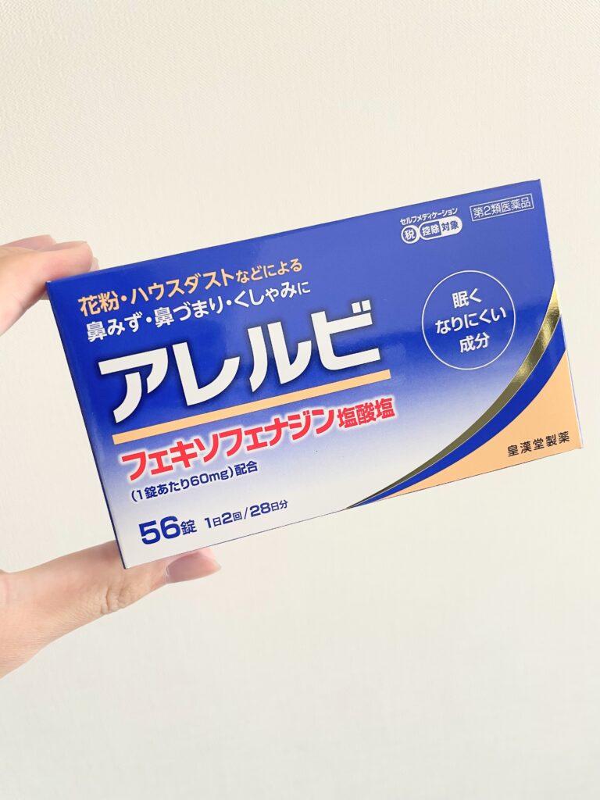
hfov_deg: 53.1
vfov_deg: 67.3
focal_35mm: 26
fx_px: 601
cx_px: 300
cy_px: 400
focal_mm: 4.2
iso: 125
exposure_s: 1/80
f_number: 1.6
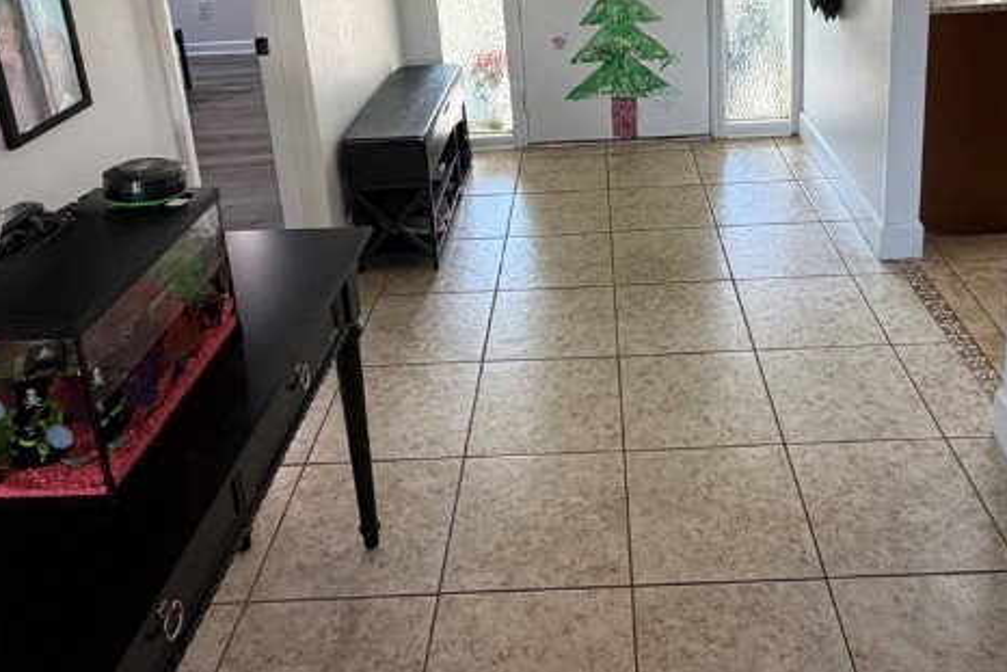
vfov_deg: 38.0
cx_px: 596
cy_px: 50
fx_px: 895
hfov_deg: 58.3
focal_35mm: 32
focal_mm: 2.22
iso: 250
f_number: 2.2
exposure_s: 1/111
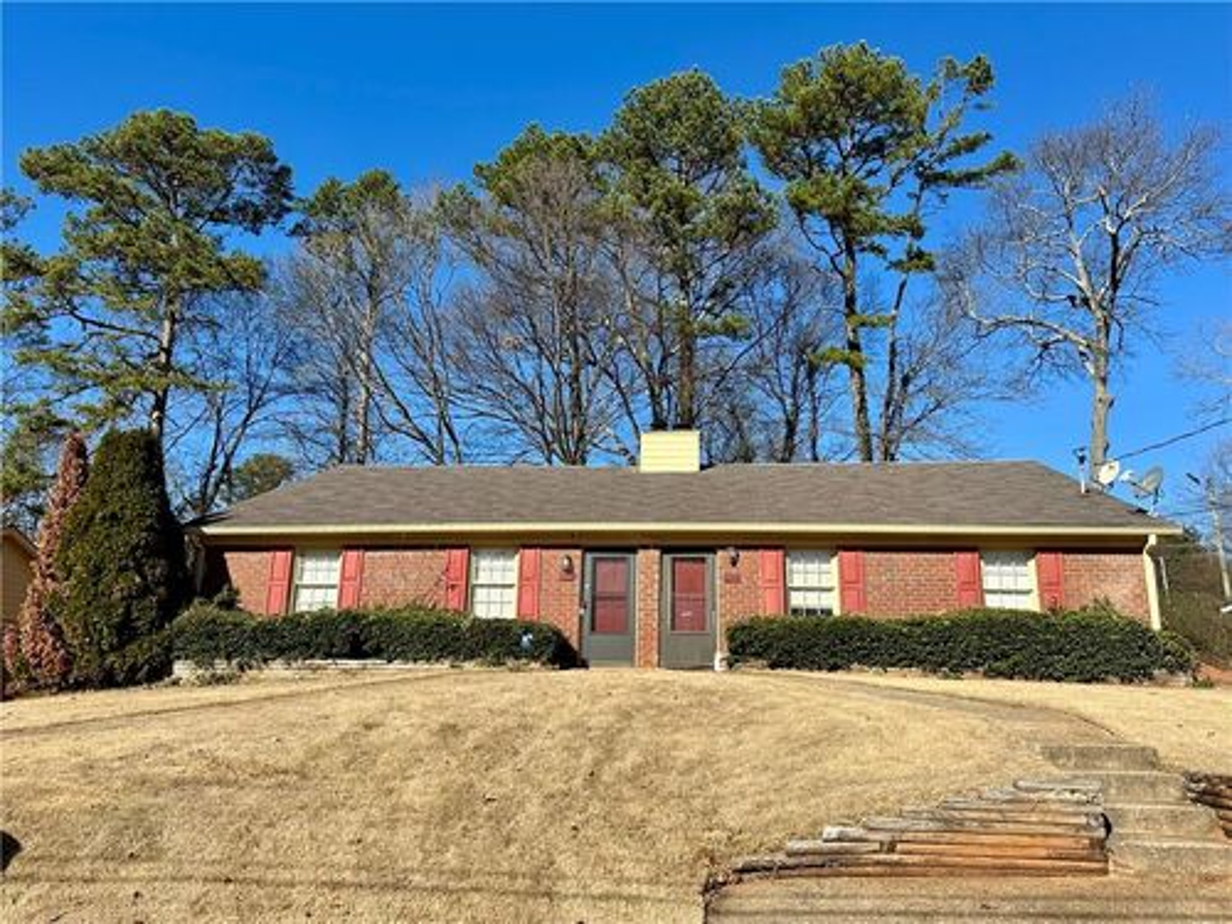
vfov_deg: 56.8
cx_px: 616
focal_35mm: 24
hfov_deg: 71.6
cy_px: 462
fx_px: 854
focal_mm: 6.86
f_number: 1.78
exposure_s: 1/4348
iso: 80
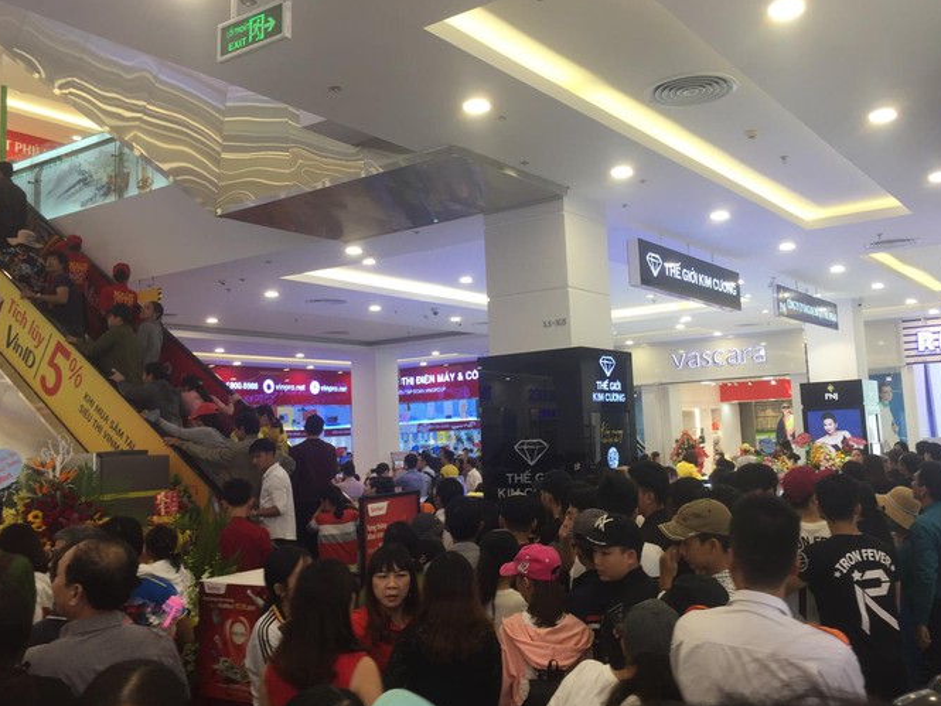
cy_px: 332
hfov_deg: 53.9
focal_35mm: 34
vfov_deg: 41.8
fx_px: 924
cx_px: 494
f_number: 2.2
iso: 40
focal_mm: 4.15
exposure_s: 1/50
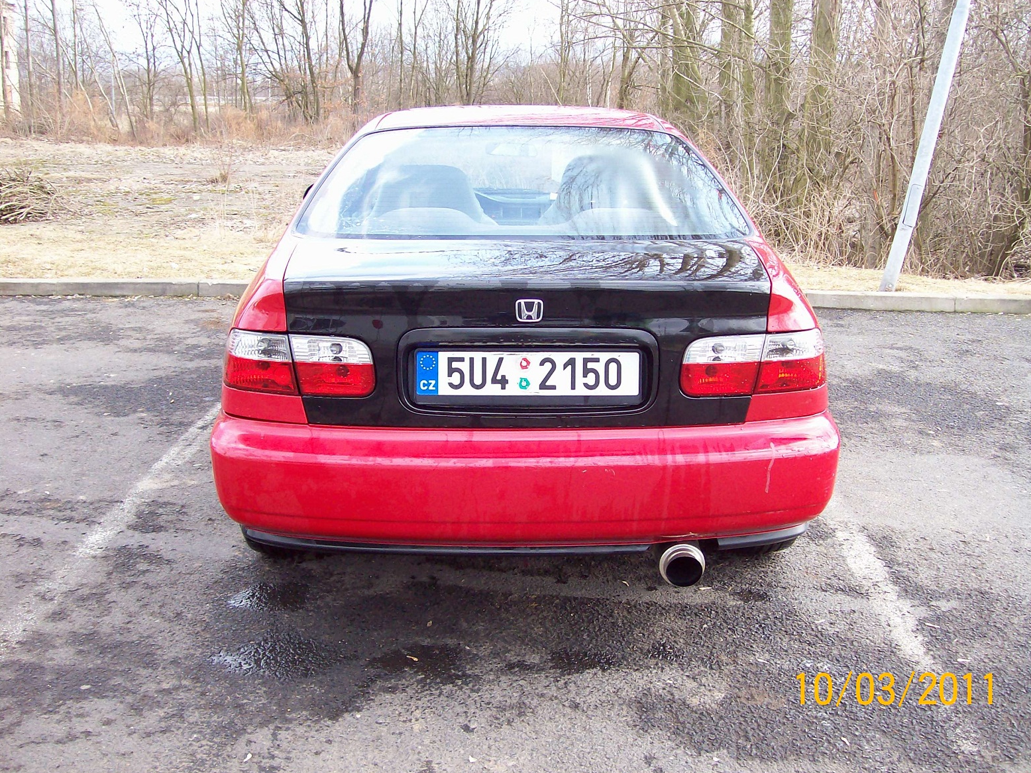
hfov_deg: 50.1
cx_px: 523
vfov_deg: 38.7
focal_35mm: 37
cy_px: 389
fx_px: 1102
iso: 80
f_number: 2.7
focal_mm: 6
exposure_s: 1/170
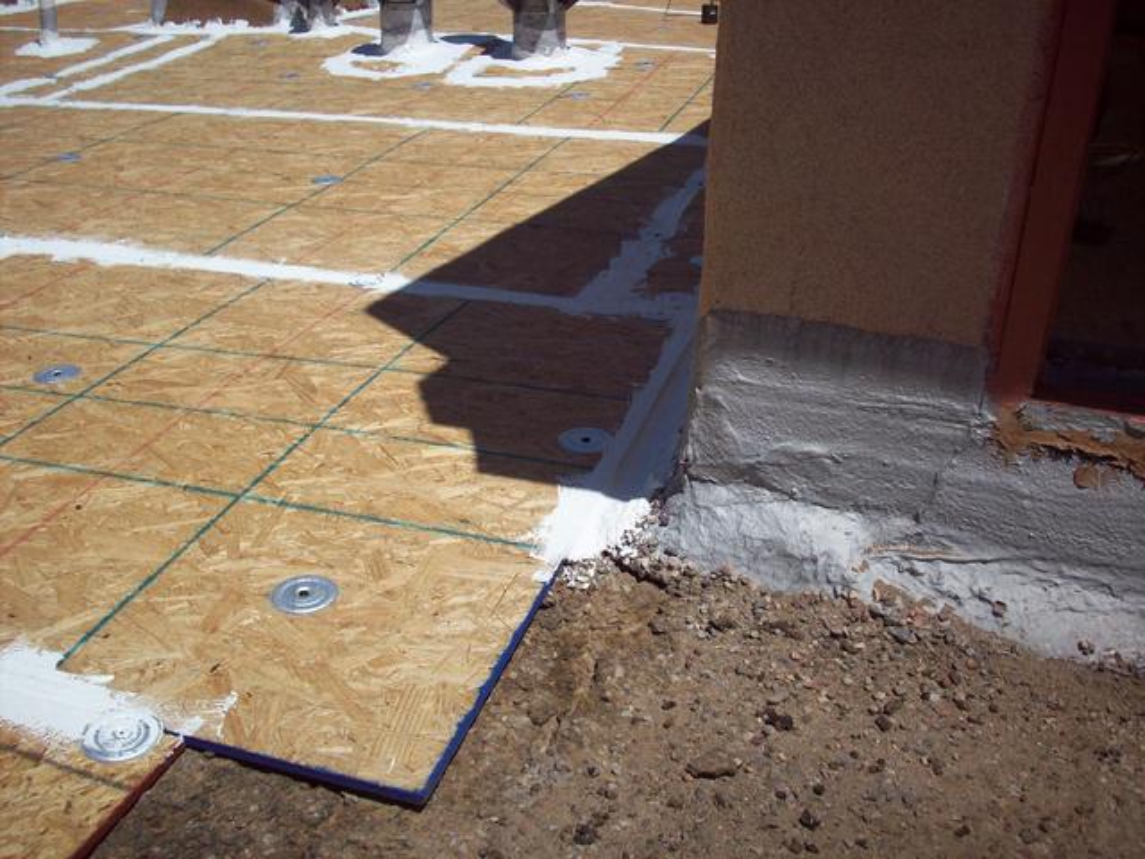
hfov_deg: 50.1
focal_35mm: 37
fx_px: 1224
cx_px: 572
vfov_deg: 38.7
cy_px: 430
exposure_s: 1/915
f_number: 5.6
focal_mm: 6.2
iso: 80
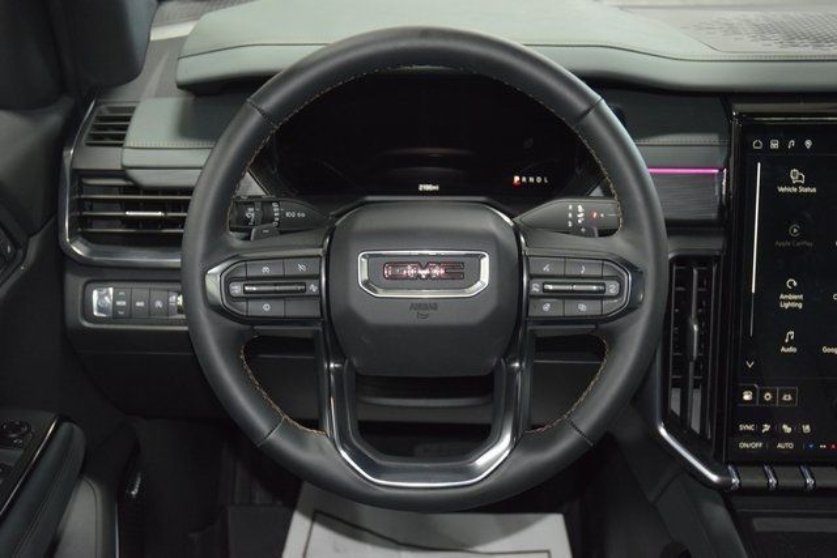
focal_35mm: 46
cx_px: 418
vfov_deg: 29.0
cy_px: 279
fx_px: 1081
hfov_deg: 42.3
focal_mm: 31
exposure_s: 1/40
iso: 2500
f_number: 4
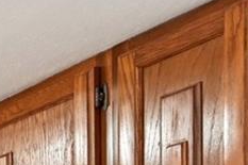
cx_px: -543
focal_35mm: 96
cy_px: 370
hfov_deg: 10.7
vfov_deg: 12.0
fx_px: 661
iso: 400
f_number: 8
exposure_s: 1/20
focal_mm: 14
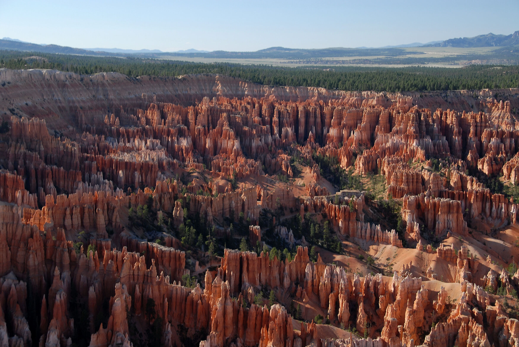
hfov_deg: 30.5
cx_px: 260
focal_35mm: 66
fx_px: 953
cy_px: 174
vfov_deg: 20.7
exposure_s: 1/50
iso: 100
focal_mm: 44
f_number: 7.1
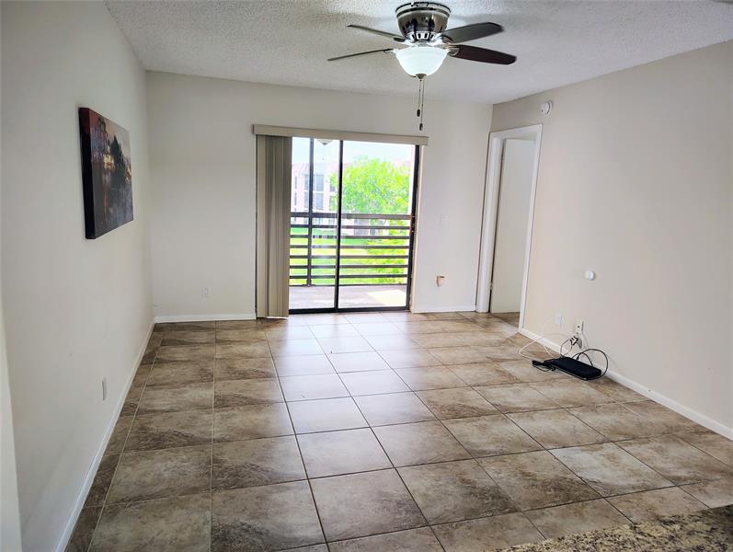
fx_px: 509
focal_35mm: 24
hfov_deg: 71.5
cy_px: 276
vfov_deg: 56.9
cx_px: 366
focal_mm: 5.56
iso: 569
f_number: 1.8
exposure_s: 1/120
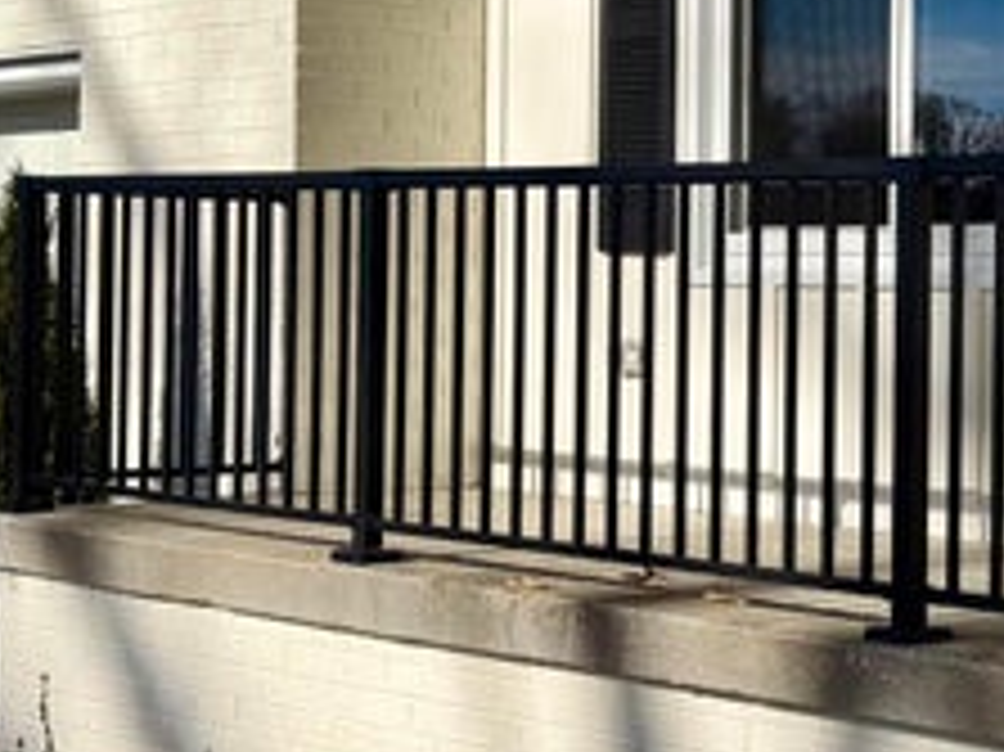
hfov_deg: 20.4
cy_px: 288
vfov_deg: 16.0
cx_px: 1074
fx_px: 2667
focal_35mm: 92
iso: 80
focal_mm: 6.76
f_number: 1.78
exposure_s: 1/6173
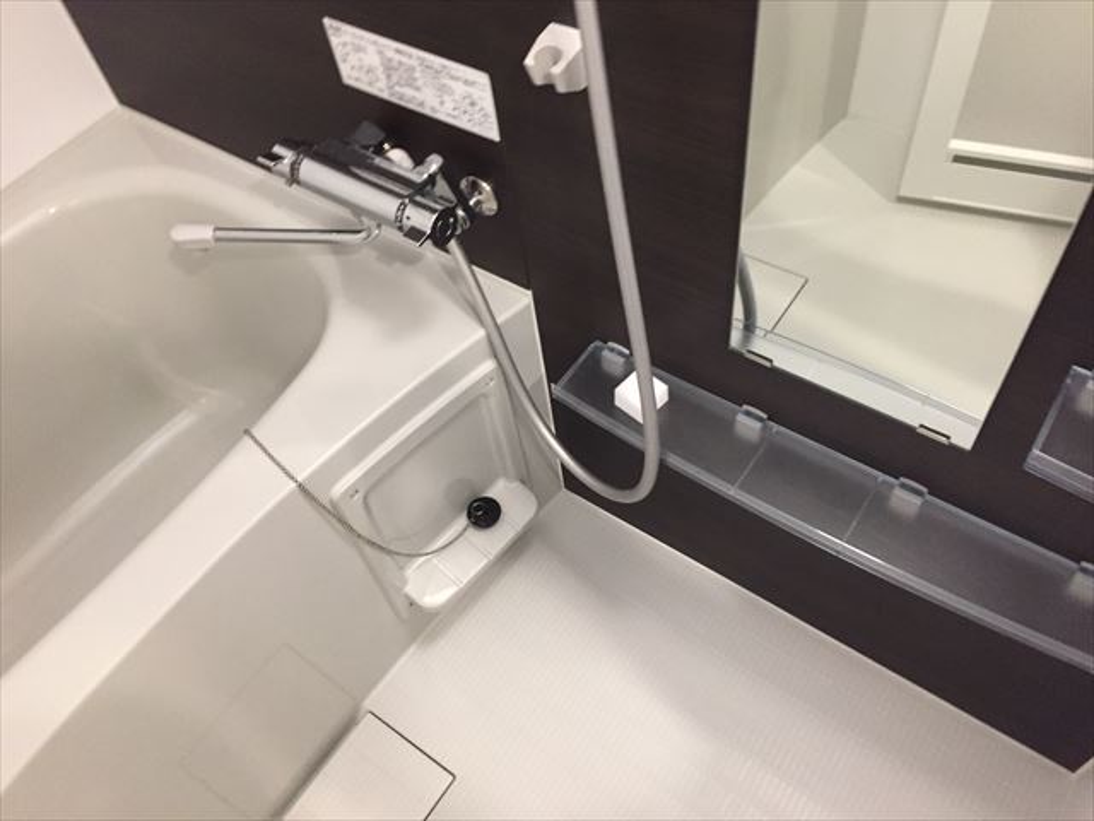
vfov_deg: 48.2
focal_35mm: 29
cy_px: 410
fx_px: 917
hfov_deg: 61.7
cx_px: 547
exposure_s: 1/30
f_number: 2.2
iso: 250
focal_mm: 4.15
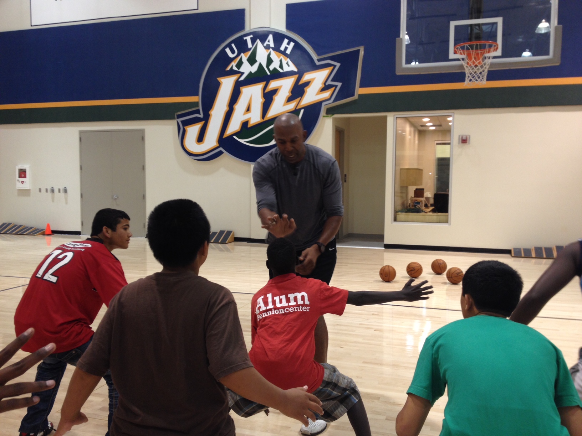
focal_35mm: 35
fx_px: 588
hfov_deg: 52.6
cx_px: 291
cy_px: 218
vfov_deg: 40.7
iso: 50
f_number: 2.4
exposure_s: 1/20
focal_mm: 4.28
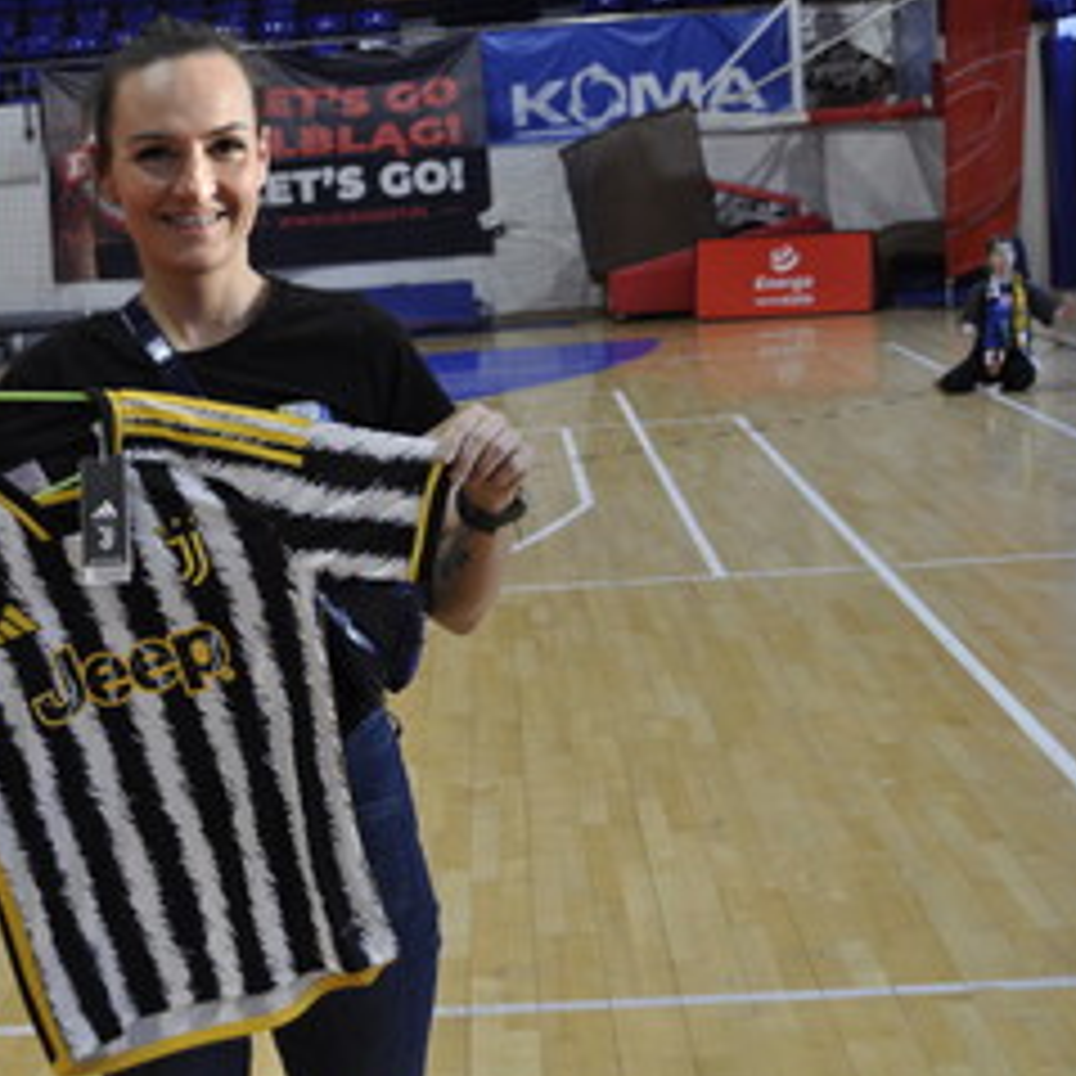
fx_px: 2488
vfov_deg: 24.4
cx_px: 239
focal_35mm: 71
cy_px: 482
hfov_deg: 24.1
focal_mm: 31
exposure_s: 1/60
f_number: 4.2
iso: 400
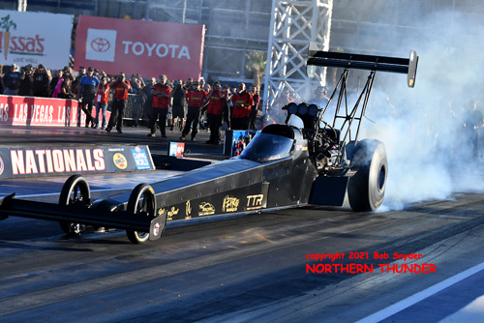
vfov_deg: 13.1
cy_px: 162
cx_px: 242
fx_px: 1412
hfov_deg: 19.4
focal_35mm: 105
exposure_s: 1/1000
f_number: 5.6
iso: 250
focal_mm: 70
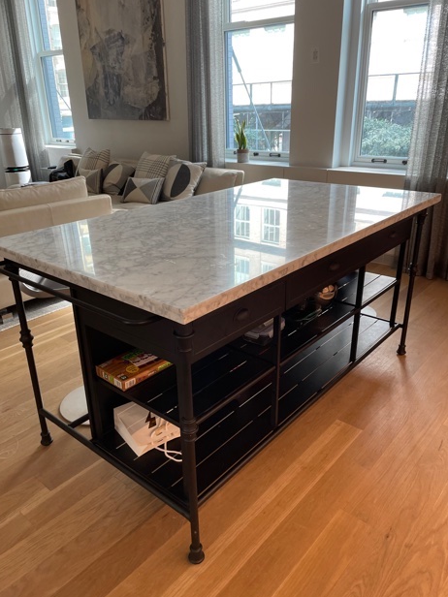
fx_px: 466
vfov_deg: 65.3
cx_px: 225
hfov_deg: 51.4
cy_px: 300
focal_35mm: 27
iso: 100
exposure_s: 1/120
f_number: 1.6
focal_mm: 4.2
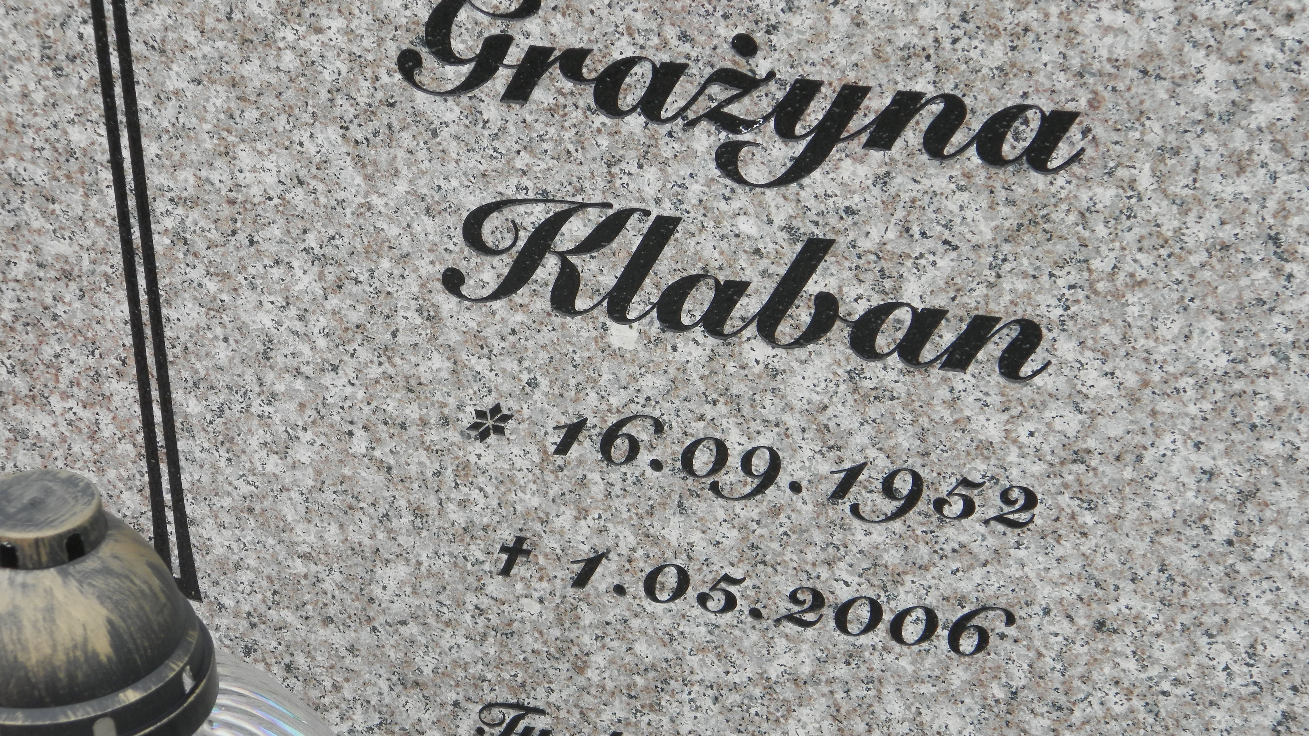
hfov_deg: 17.3
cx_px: 651
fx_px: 4304
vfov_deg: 9.8
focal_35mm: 124
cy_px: 341
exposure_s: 1/200
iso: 80
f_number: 4.5
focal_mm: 19
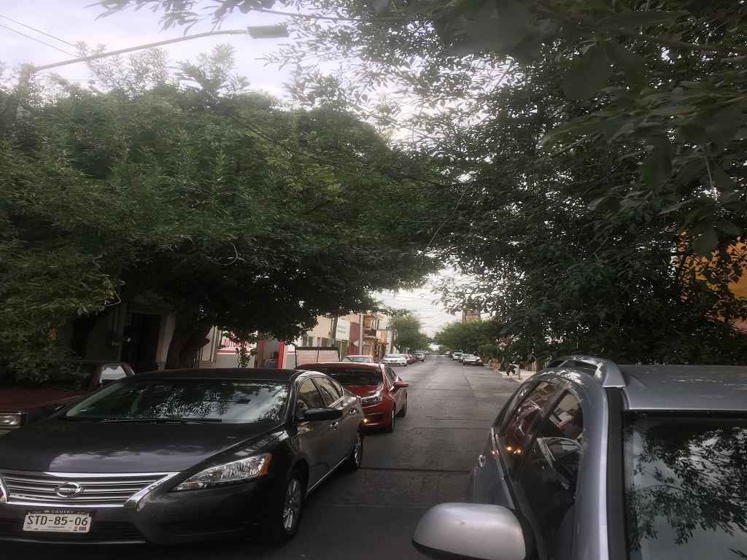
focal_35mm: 29
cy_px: 280
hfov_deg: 61.7
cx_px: 374
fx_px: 626
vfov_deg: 48.2
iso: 25
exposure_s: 1/298
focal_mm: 4.15
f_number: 2.2
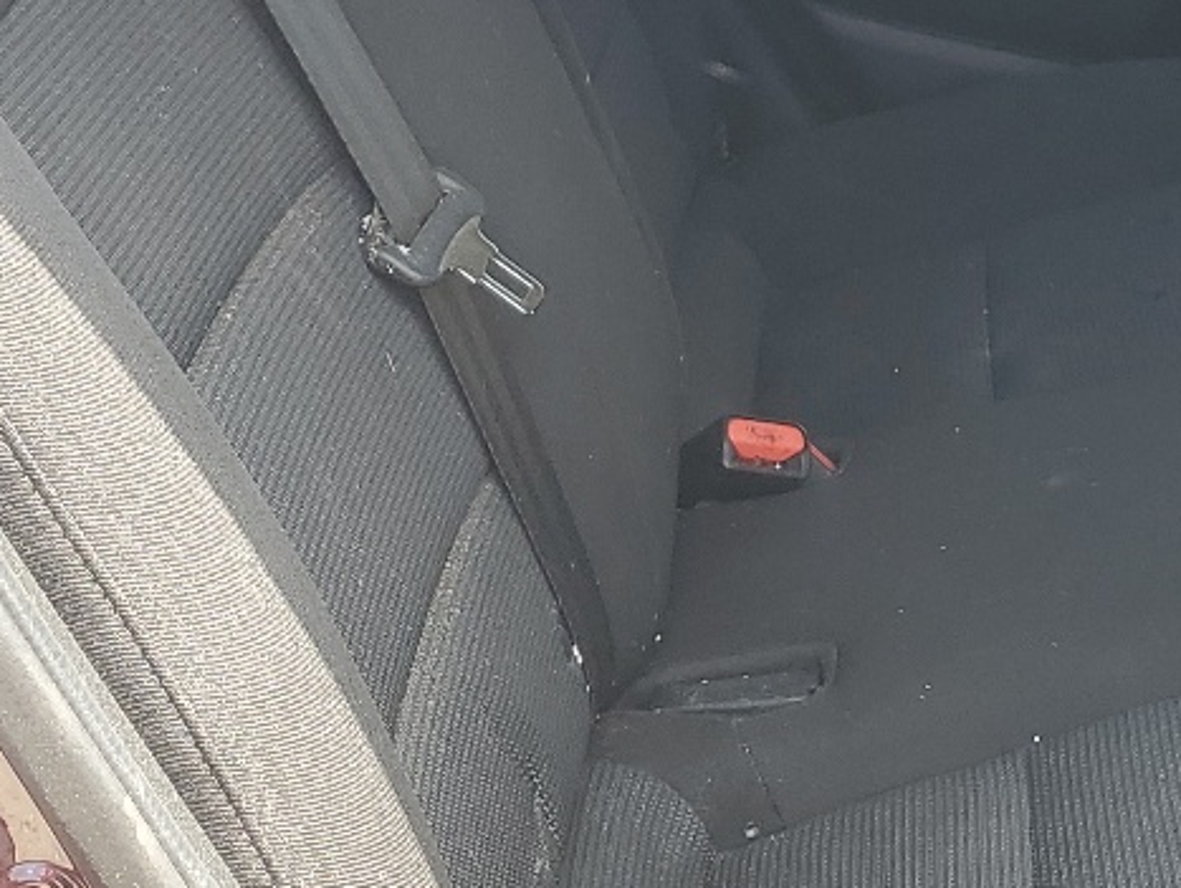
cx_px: 1156
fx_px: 3039
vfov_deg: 16.5
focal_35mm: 89
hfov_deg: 21.3
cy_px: 164
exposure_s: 1/189
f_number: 1.5
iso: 50
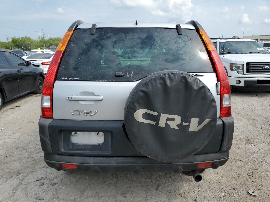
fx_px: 203
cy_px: 101
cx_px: 135
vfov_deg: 53.1
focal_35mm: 26
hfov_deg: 67.3
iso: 50
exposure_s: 1/2500
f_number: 1.5
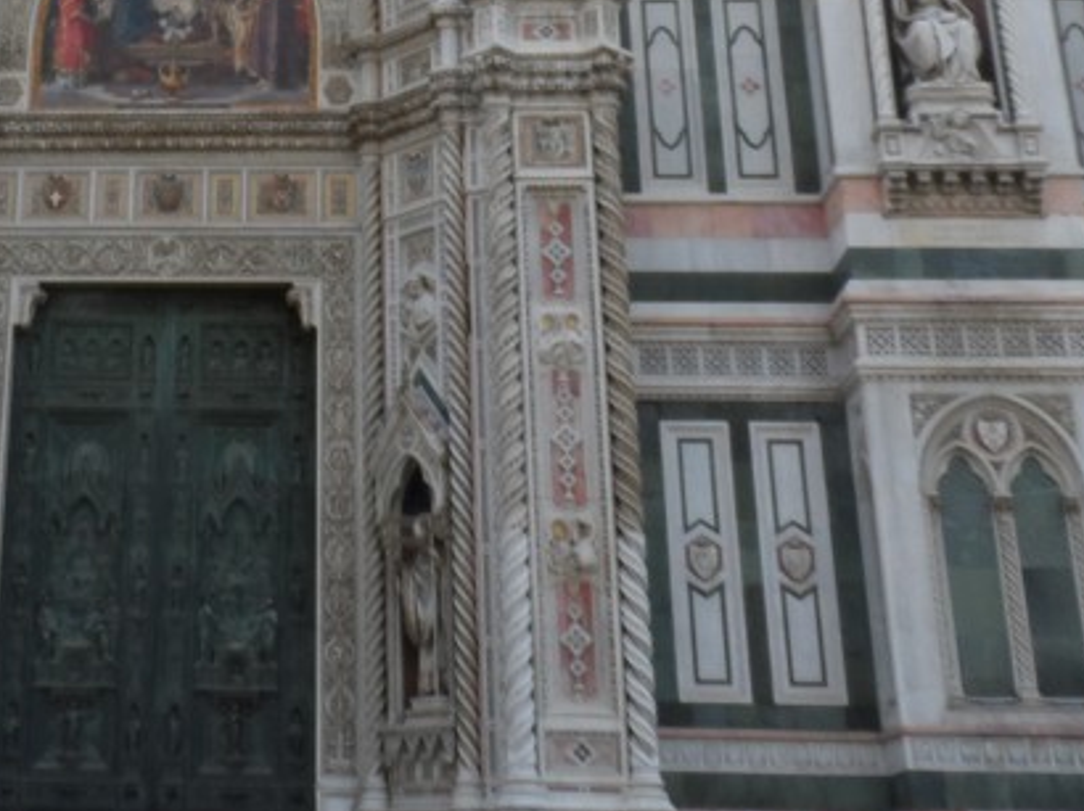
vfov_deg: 22.7
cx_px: 193
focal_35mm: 60
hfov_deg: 31.3
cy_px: -122
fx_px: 1878
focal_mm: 4
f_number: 3.2
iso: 80
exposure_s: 1/350
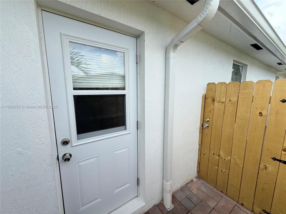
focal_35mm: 14
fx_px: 116
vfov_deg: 85.7
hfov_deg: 102.1
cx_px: 143
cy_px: 107
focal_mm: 2.22
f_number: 2.2
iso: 50
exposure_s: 1/751
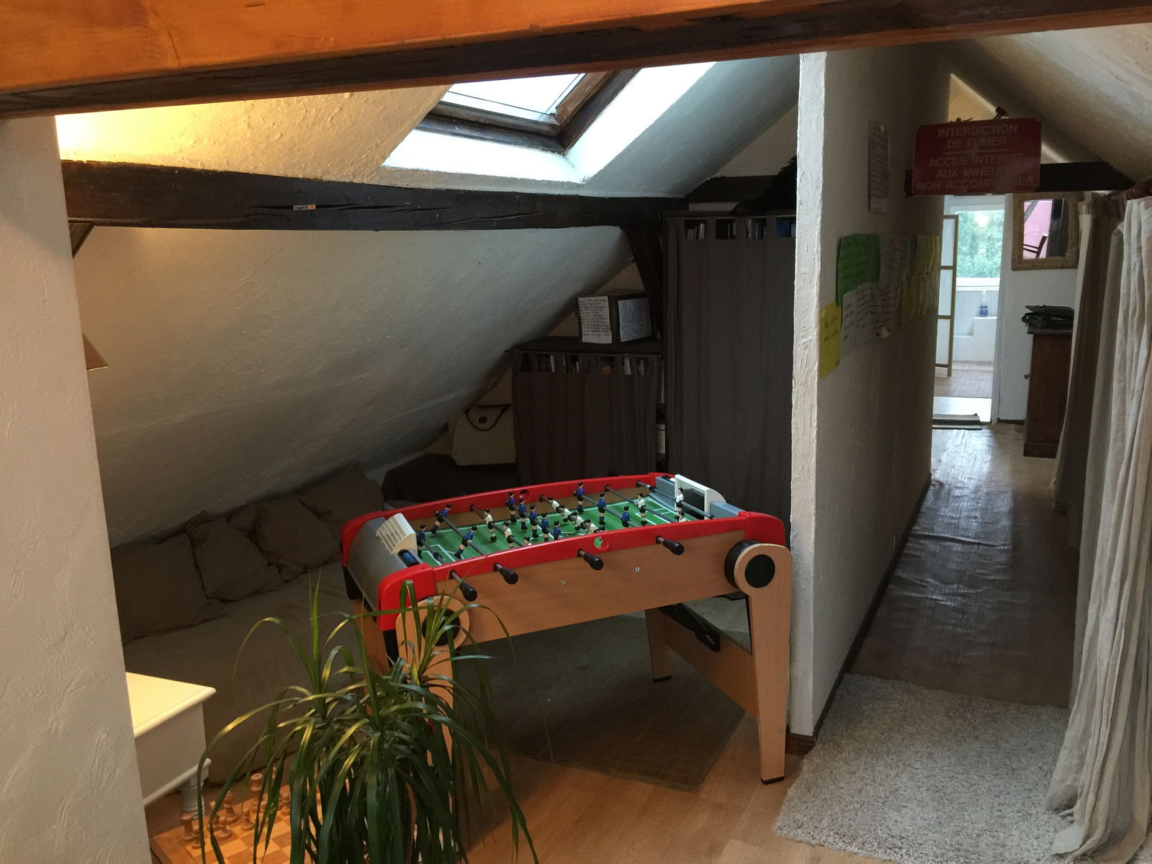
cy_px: 432
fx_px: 965
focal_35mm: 29
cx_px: 576
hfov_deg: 61.7
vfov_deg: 48.2
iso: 125
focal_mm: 4.15
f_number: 2.2
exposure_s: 1/10
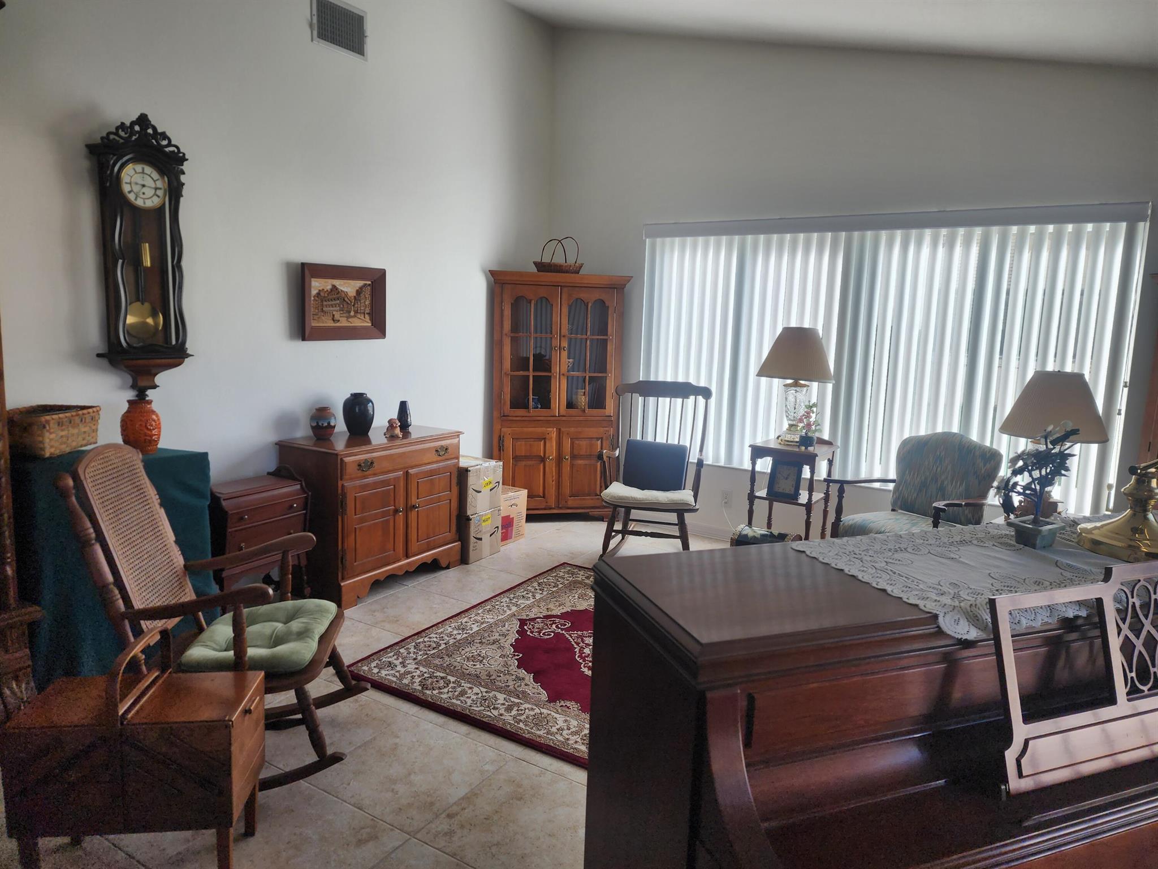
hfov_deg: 73.9
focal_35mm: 23
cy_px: 434
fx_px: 769
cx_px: 579
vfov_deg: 58.9
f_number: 1.8
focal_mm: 6.4
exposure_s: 1/180
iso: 25
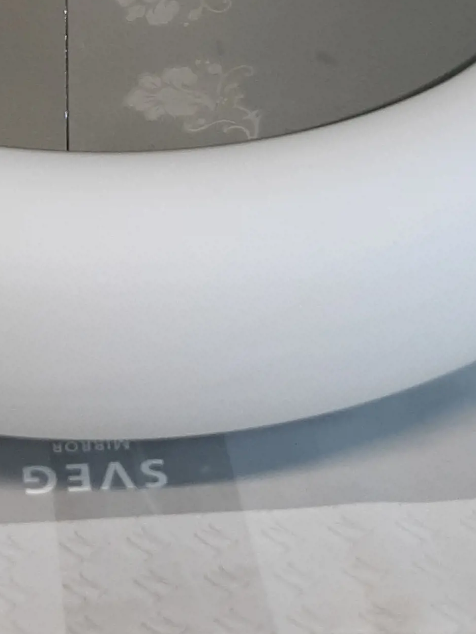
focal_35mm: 84
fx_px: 1540
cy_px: -126
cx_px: 48
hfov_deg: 17.3
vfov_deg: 21.6
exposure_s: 1/100
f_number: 1.7
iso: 64
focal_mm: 3.93
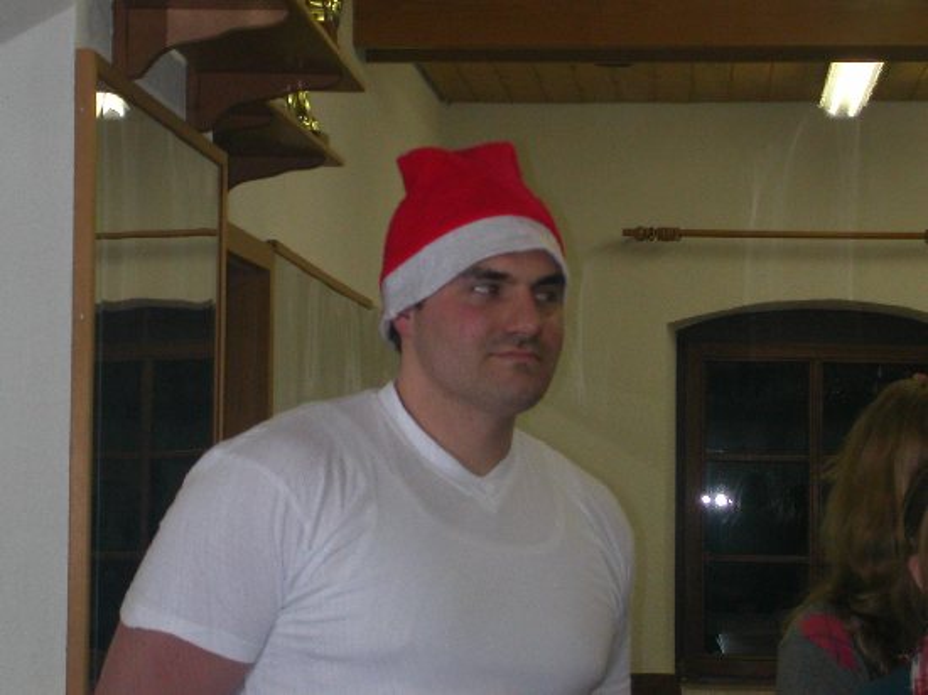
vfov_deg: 13.3
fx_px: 2974
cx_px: 464
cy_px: 348
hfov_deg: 17.7
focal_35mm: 111
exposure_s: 1/59.9
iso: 200
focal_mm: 16.8
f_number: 4.8
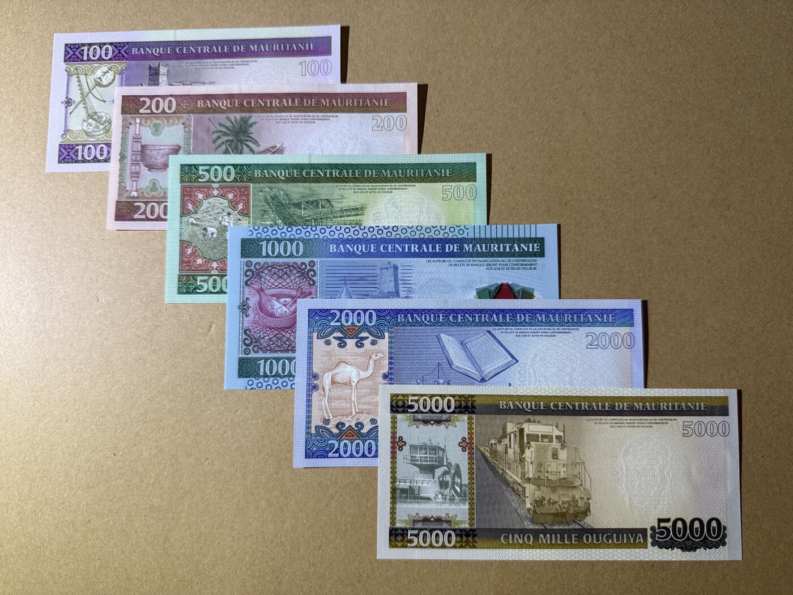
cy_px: 298
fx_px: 550
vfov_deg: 56.8
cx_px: 396
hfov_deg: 71.6
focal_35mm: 24
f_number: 1.78
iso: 125
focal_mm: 6.76
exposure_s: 1/100
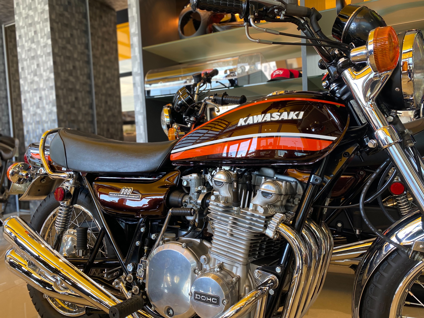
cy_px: 159
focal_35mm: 26
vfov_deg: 53.1
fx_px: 318
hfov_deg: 67.3
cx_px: 212
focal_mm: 4.25
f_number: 1.8
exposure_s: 1/60
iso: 100
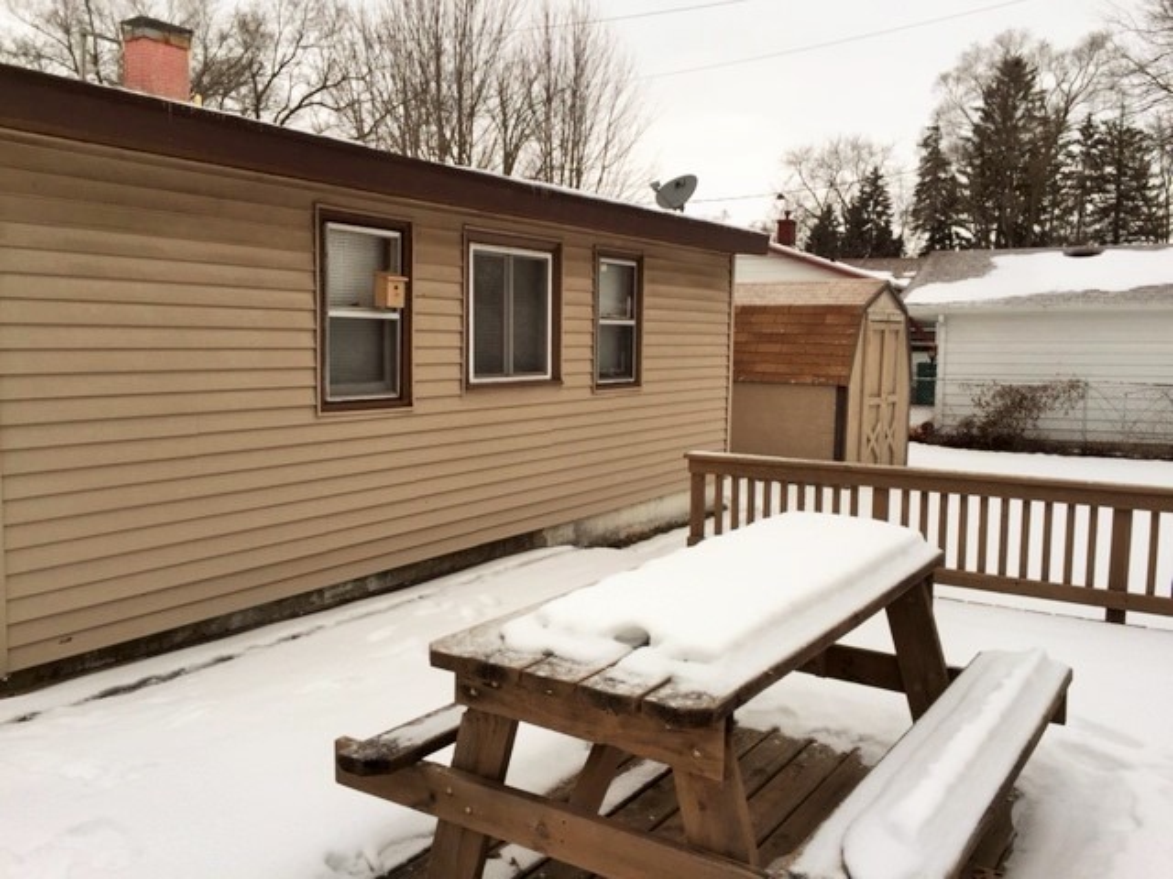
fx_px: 983
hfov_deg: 61.7
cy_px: 440
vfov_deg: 48.2
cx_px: 586
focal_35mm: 29
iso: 32
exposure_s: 1/388
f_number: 2.2
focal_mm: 4.15
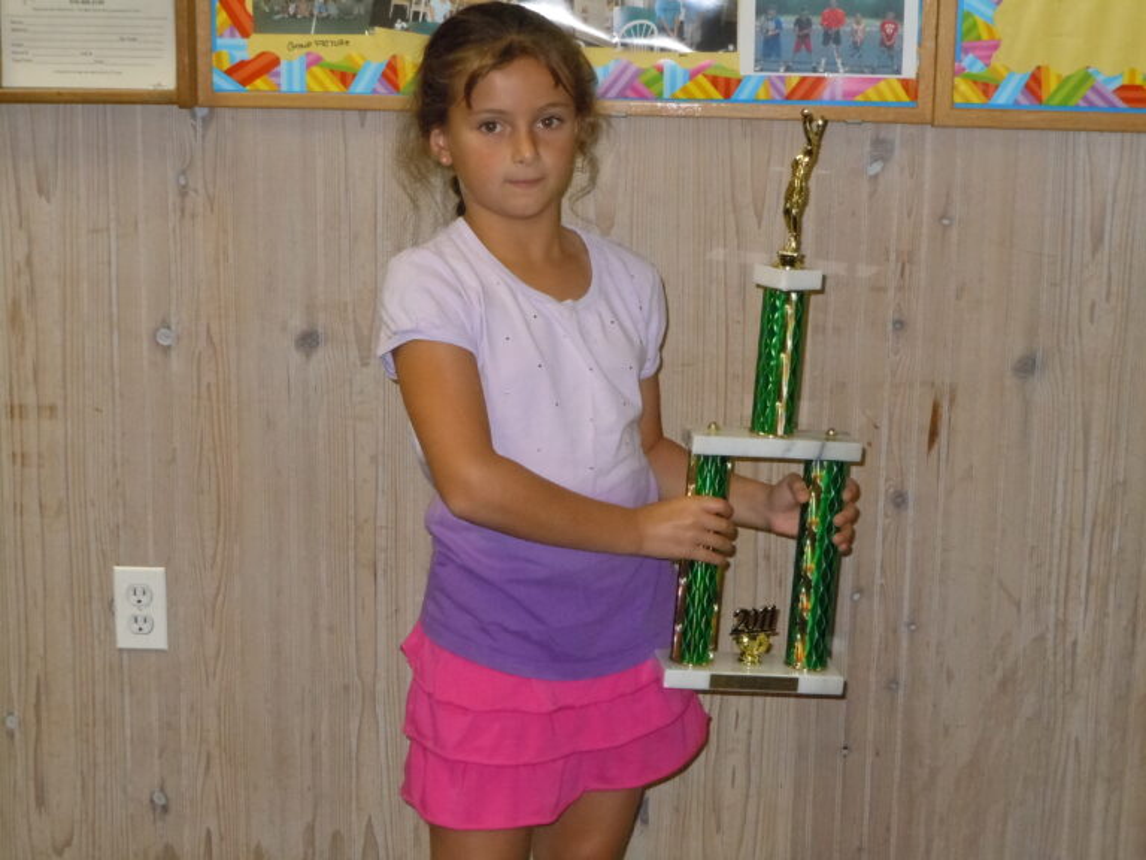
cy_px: 430
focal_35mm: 74
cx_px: 573
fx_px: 2450
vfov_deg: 19.9
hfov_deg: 26.3
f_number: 5.2
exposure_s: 1/40
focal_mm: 13.2
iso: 640
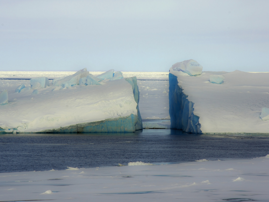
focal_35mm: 318
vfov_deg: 4.7
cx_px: 143
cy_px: 90
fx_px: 2471
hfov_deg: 6.2
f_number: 22
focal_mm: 170
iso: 100
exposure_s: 1/100
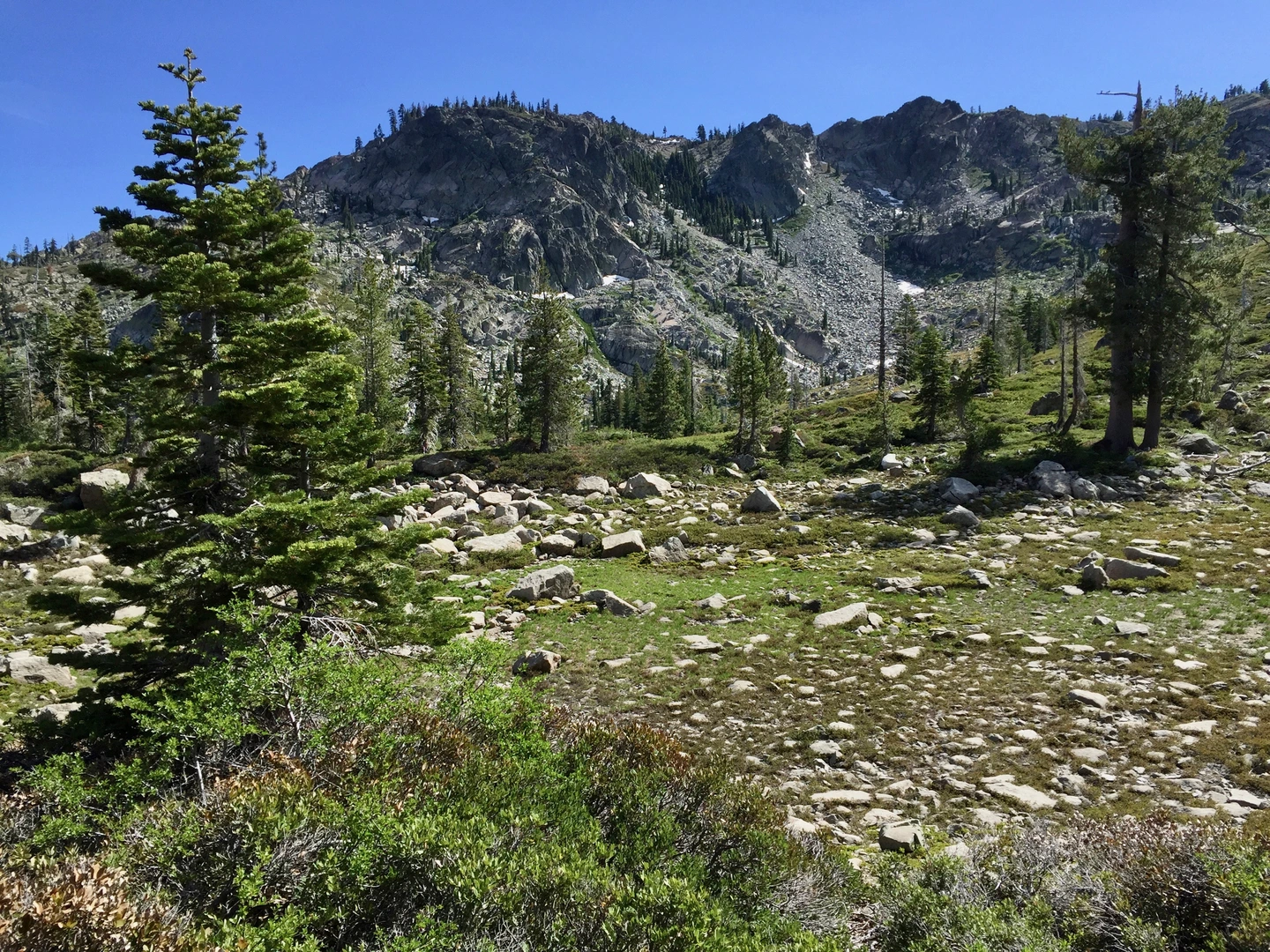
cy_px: 476
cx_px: 635
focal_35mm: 29
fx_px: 1064
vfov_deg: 48.2
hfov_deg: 61.7
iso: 32
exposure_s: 1/1130
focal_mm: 4.15
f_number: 2.2
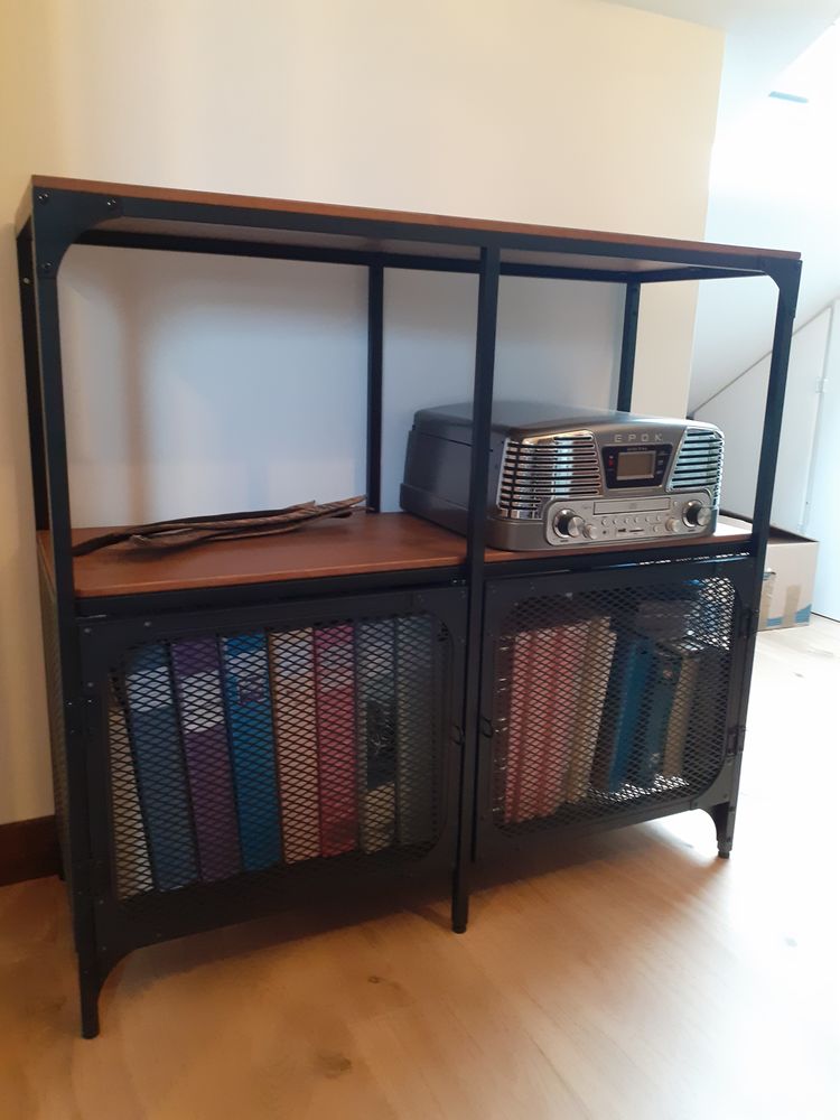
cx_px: 420
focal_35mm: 27
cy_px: 560
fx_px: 874
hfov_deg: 51.4
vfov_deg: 65.3
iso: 250
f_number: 1.9
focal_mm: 3.6
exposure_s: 1/25
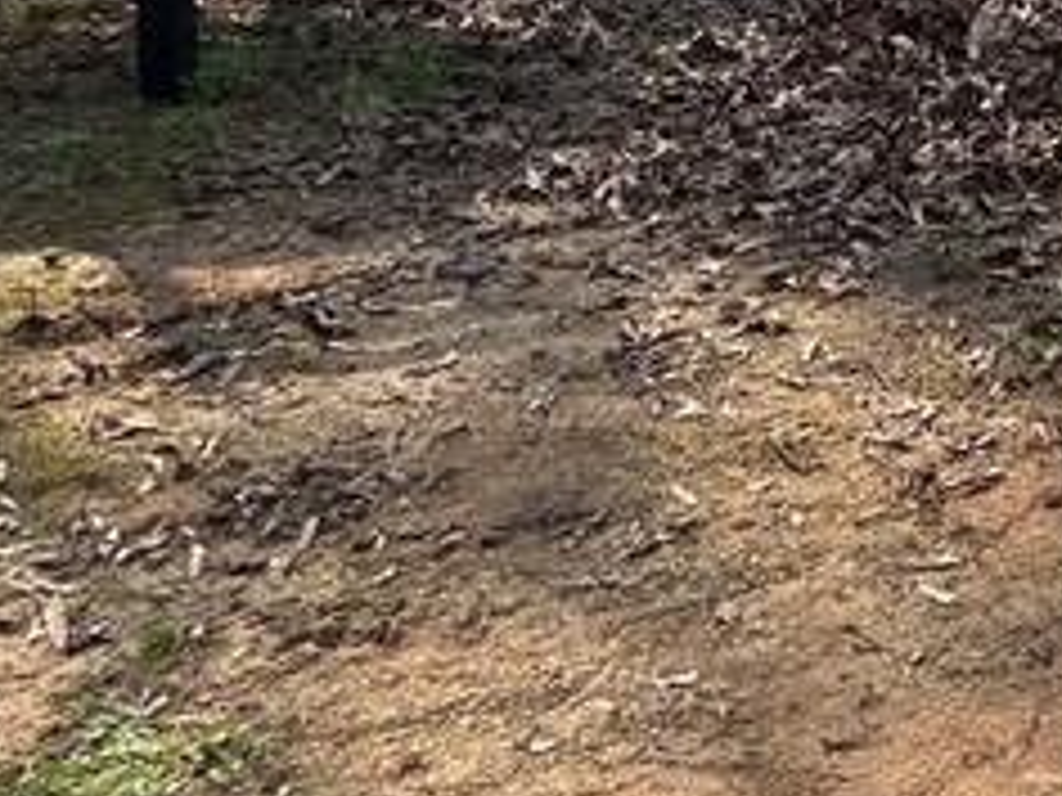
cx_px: 2066
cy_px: -679
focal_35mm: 113
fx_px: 3467
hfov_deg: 14.6
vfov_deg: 12.0
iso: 50
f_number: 1.6
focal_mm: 5.96
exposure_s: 1/1344
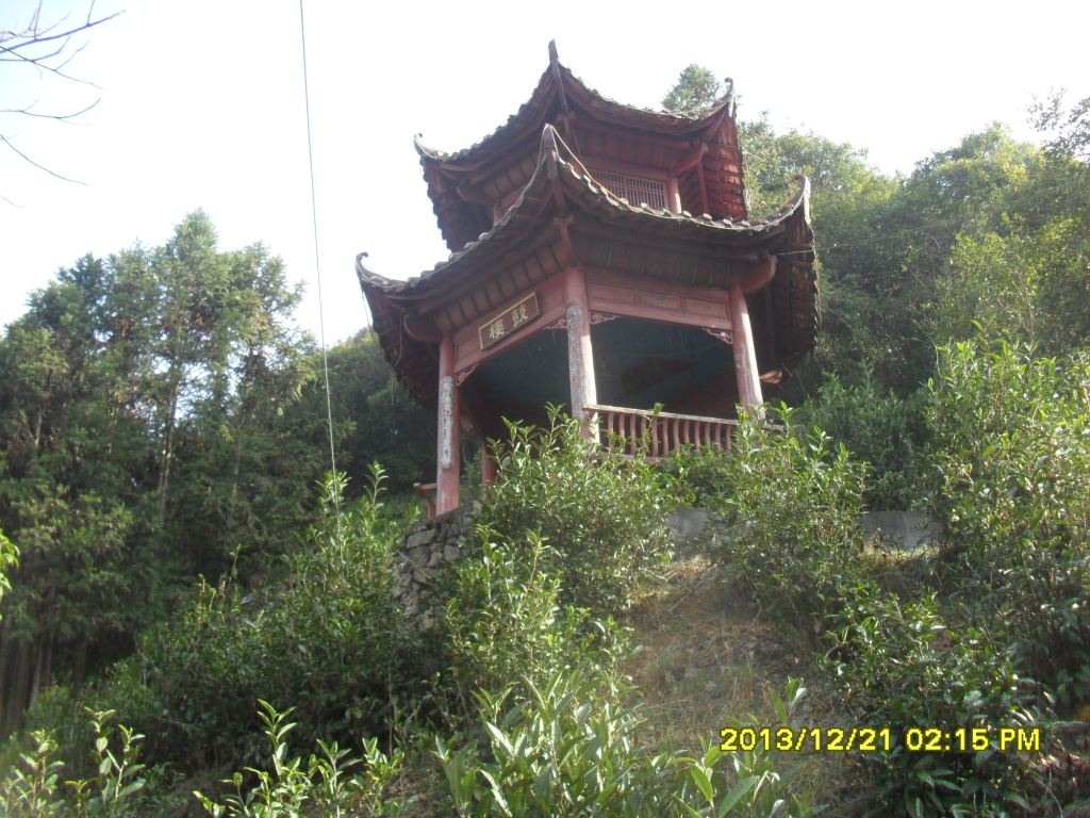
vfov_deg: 40.7
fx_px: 1102
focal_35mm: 35
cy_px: 409
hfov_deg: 52.6
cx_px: 545
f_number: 3.2
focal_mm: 6.3
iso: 100
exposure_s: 1/180
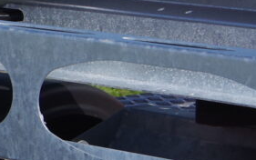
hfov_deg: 8.9
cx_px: -332
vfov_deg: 6.1
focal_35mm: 216
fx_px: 1508
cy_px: 122
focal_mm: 21
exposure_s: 1/1600
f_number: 5
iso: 200
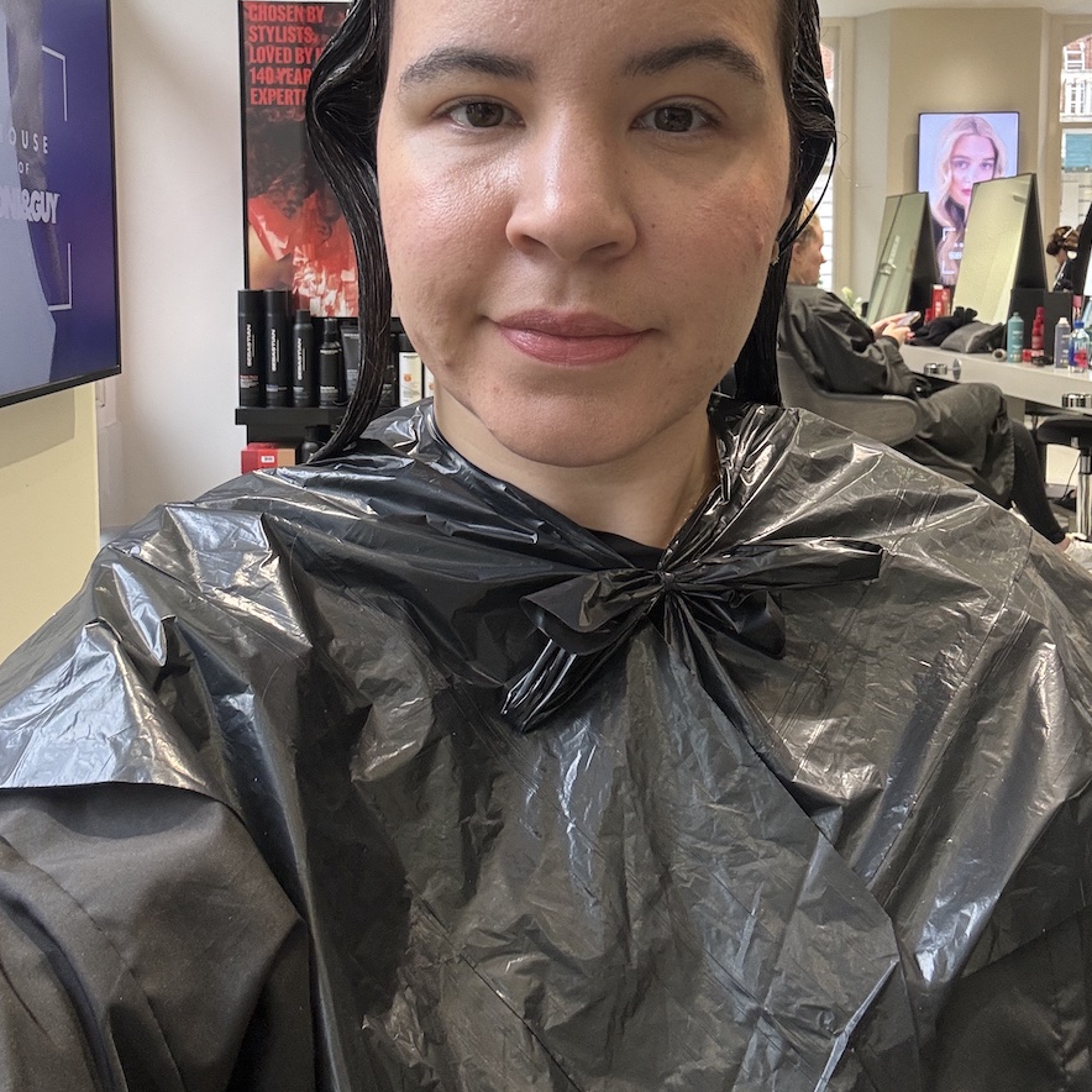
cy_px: 355
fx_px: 1285
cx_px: 547
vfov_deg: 45.3
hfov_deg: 46.0
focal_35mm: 36
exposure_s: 1/50
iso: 100
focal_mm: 2.69
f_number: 1.9
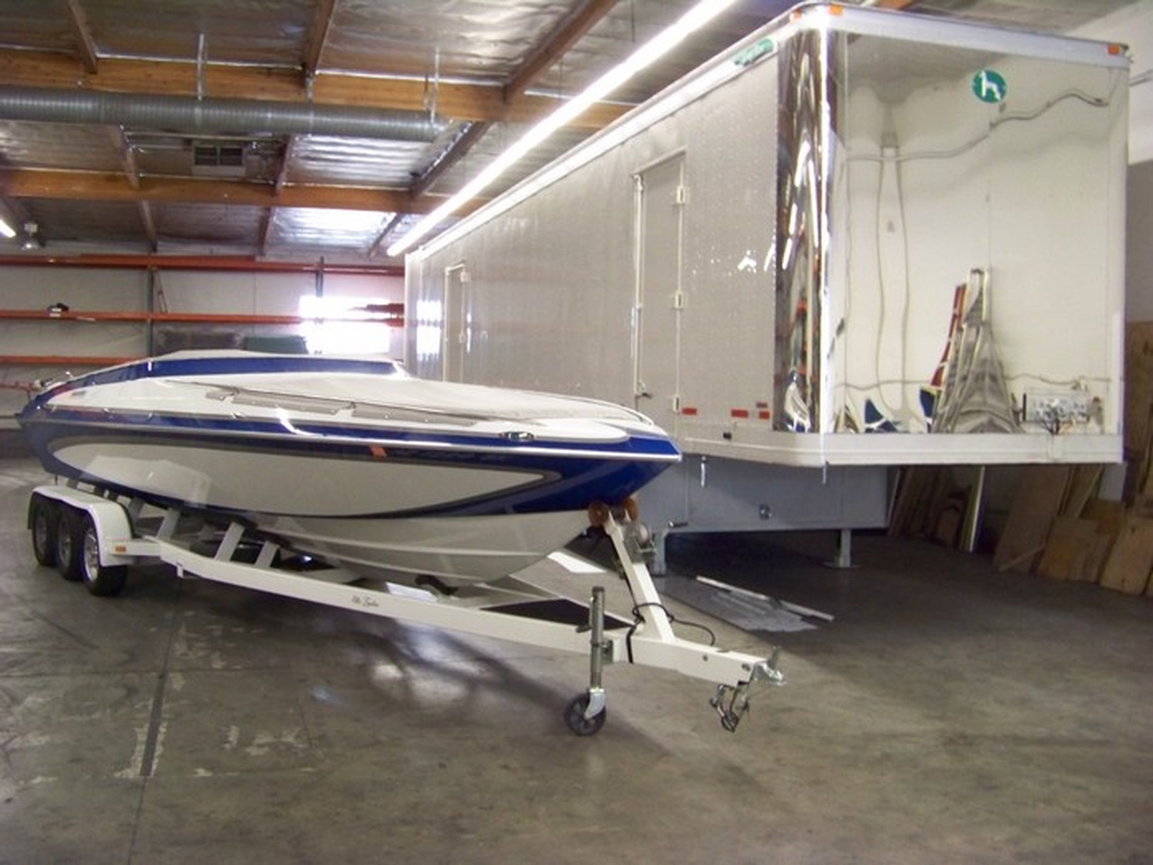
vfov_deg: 39.7
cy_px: 432
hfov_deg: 51.4
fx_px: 1199
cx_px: 576
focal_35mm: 36
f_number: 2.8
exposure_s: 1/25
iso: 400
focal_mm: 5.85
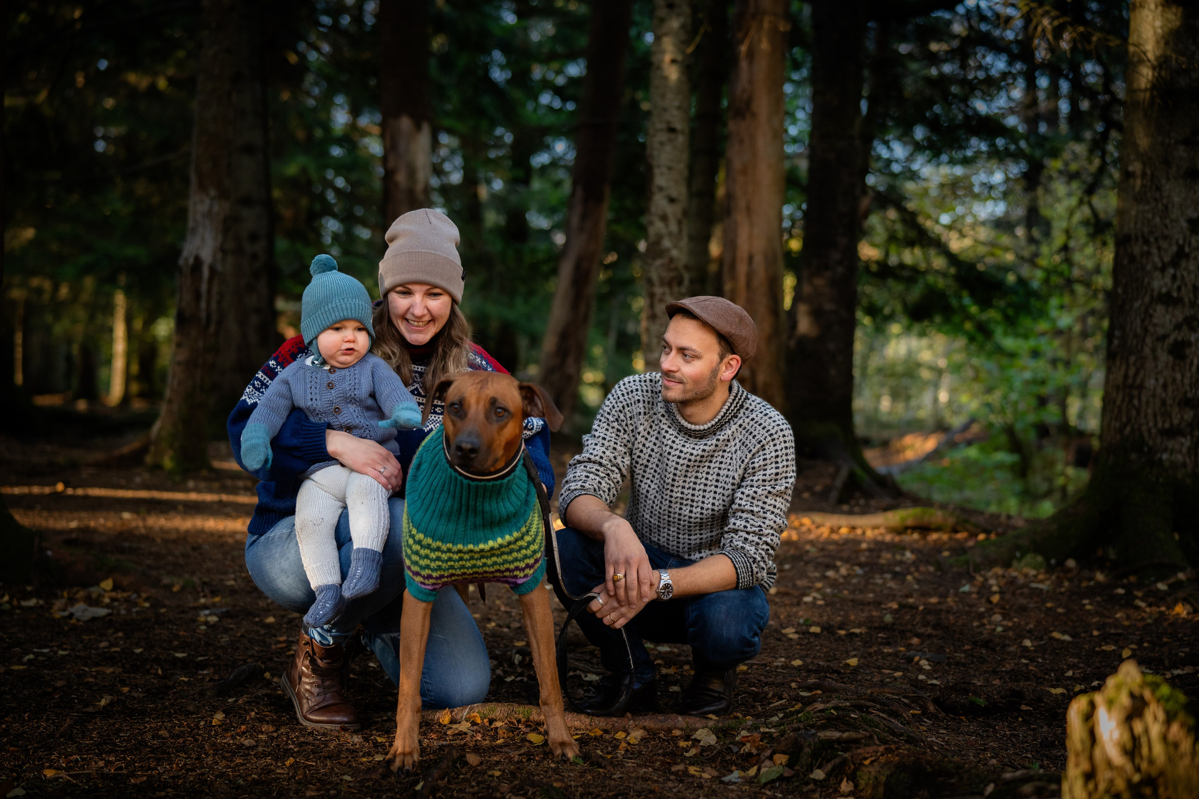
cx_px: 600
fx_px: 1665
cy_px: 400
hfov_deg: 39.6
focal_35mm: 50
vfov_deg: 27.0
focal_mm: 50
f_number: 2
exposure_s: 1/500
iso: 2000
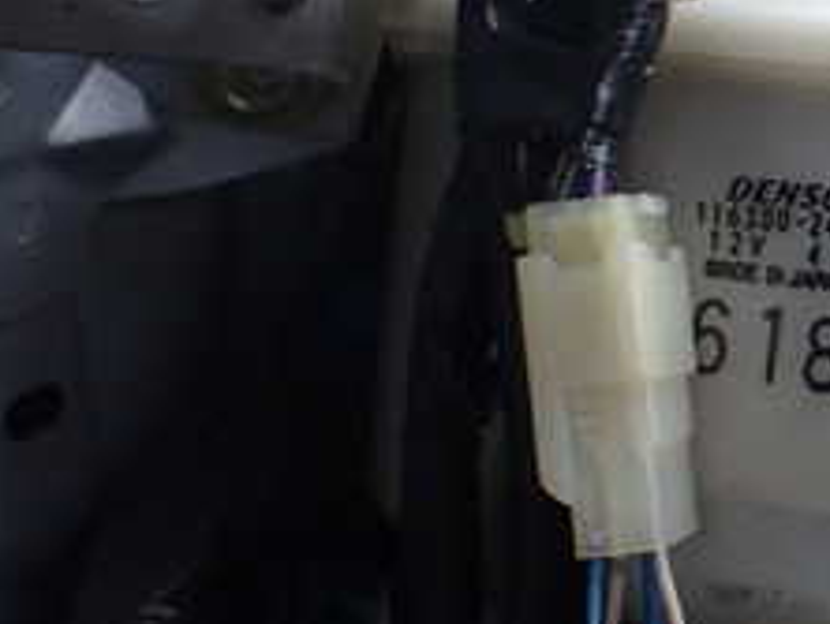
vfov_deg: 18.2
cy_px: 235
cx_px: 1080
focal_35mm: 81
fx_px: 1944
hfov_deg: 21.7
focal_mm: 5.4
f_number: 2.3
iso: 200
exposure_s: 1/125
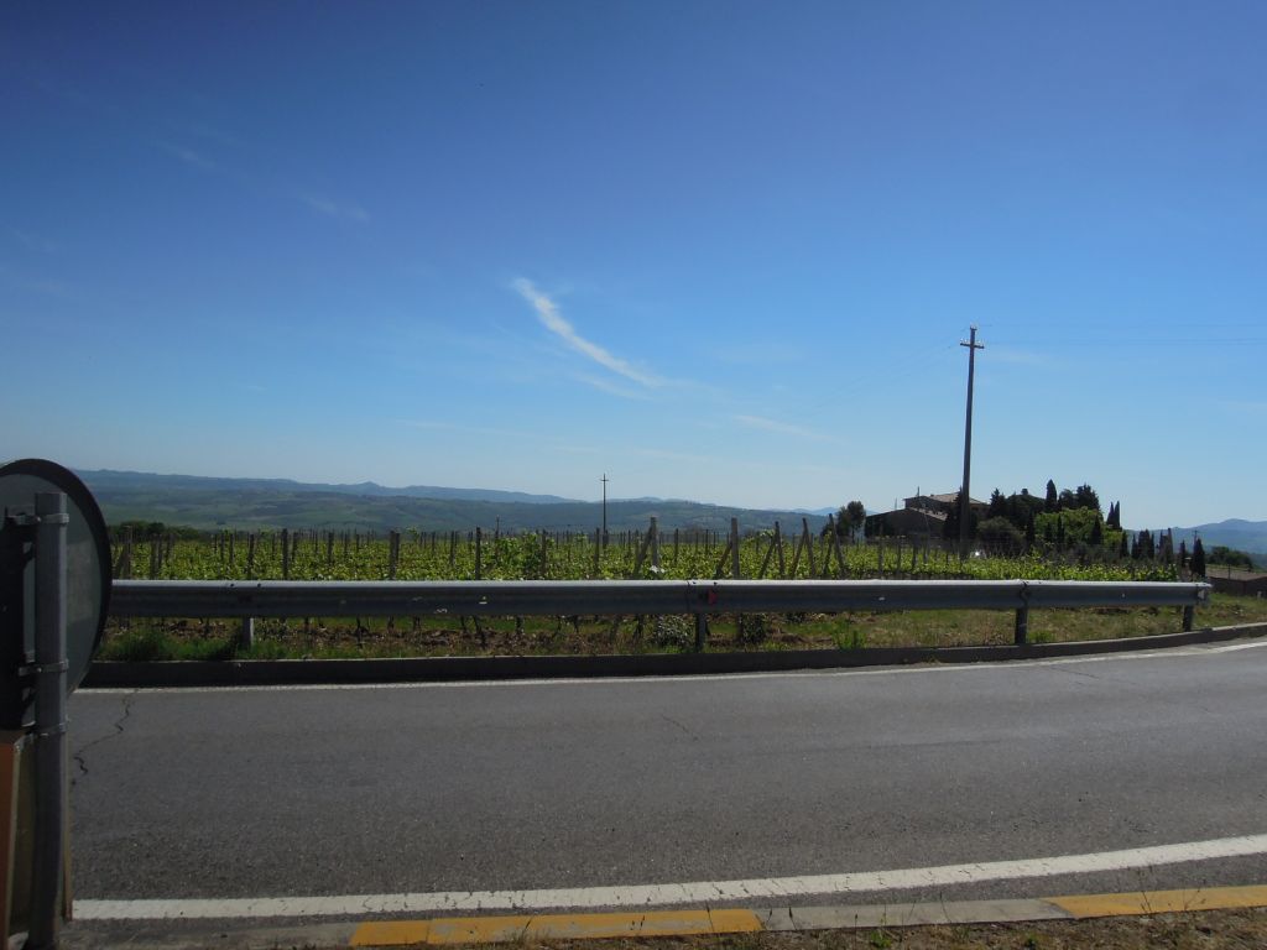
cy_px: 475
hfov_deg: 71.6
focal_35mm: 24
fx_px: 878
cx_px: 634
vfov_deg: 56.8
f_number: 5.6
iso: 160
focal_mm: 4.3
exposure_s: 1/1600
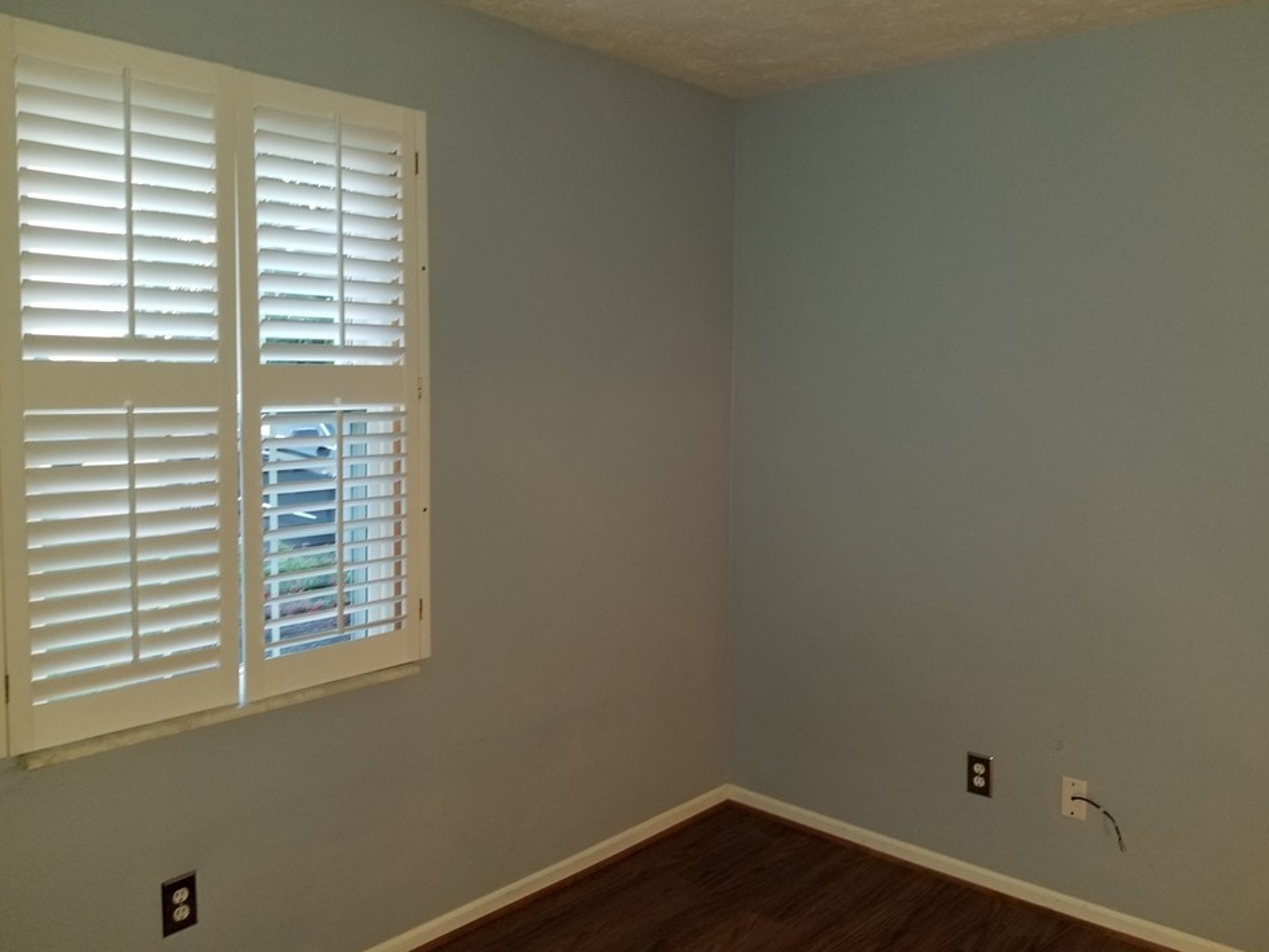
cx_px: 675
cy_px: 482
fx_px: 1026
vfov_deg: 49.7
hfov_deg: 63.4
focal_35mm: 28
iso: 125
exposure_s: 1/13
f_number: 1.7
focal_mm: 4.25
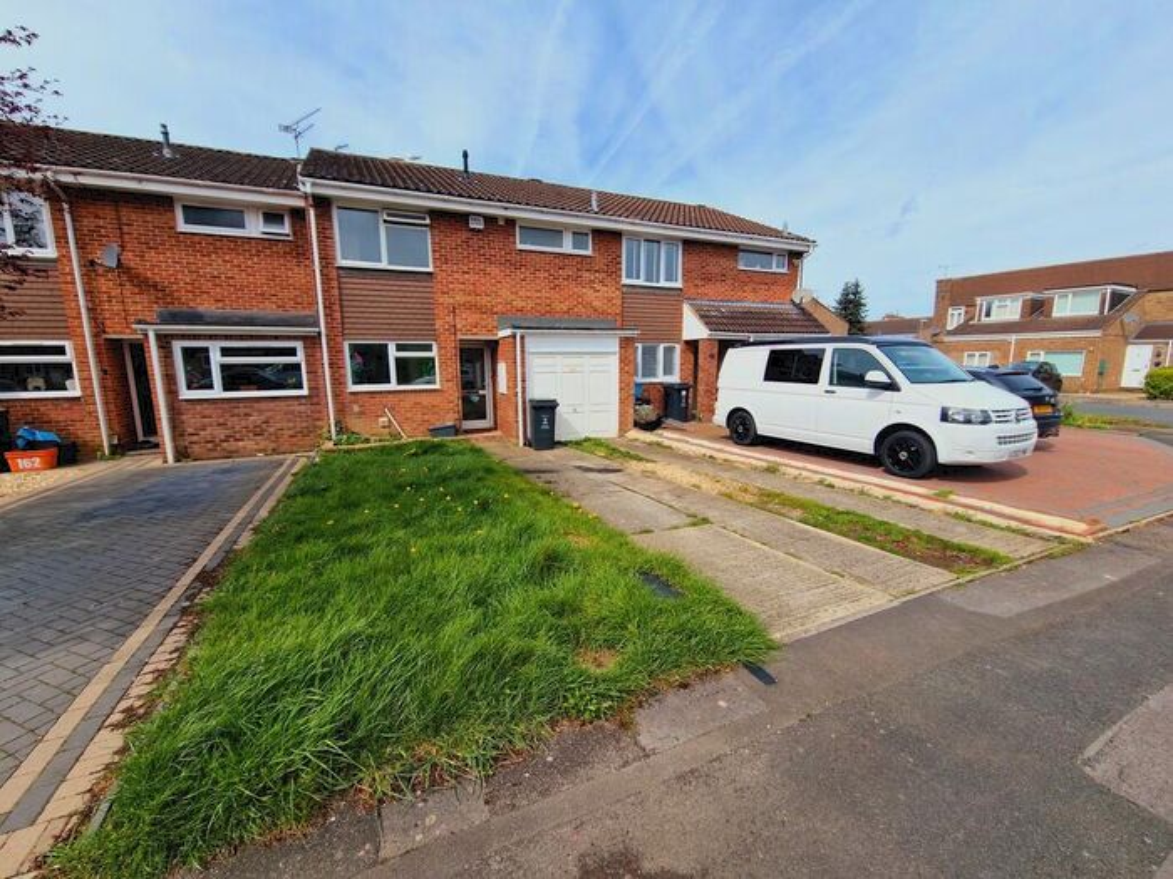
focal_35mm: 13
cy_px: 440
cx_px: 586
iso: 50
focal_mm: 2.2
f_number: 2.2
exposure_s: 1/1996
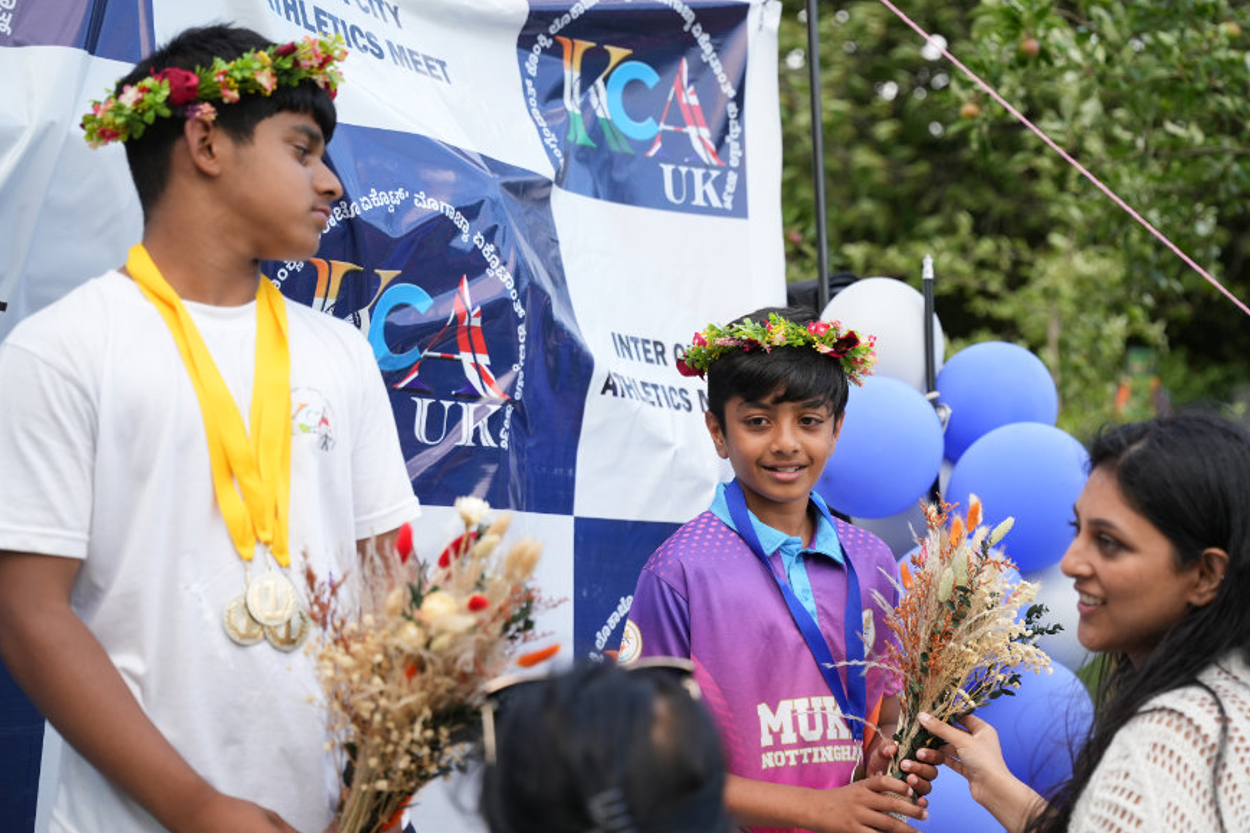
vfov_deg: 22.4
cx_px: 676
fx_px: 2107
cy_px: 440
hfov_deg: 33.0
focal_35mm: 61
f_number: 2.8
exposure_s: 1/800
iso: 250
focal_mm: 51.6
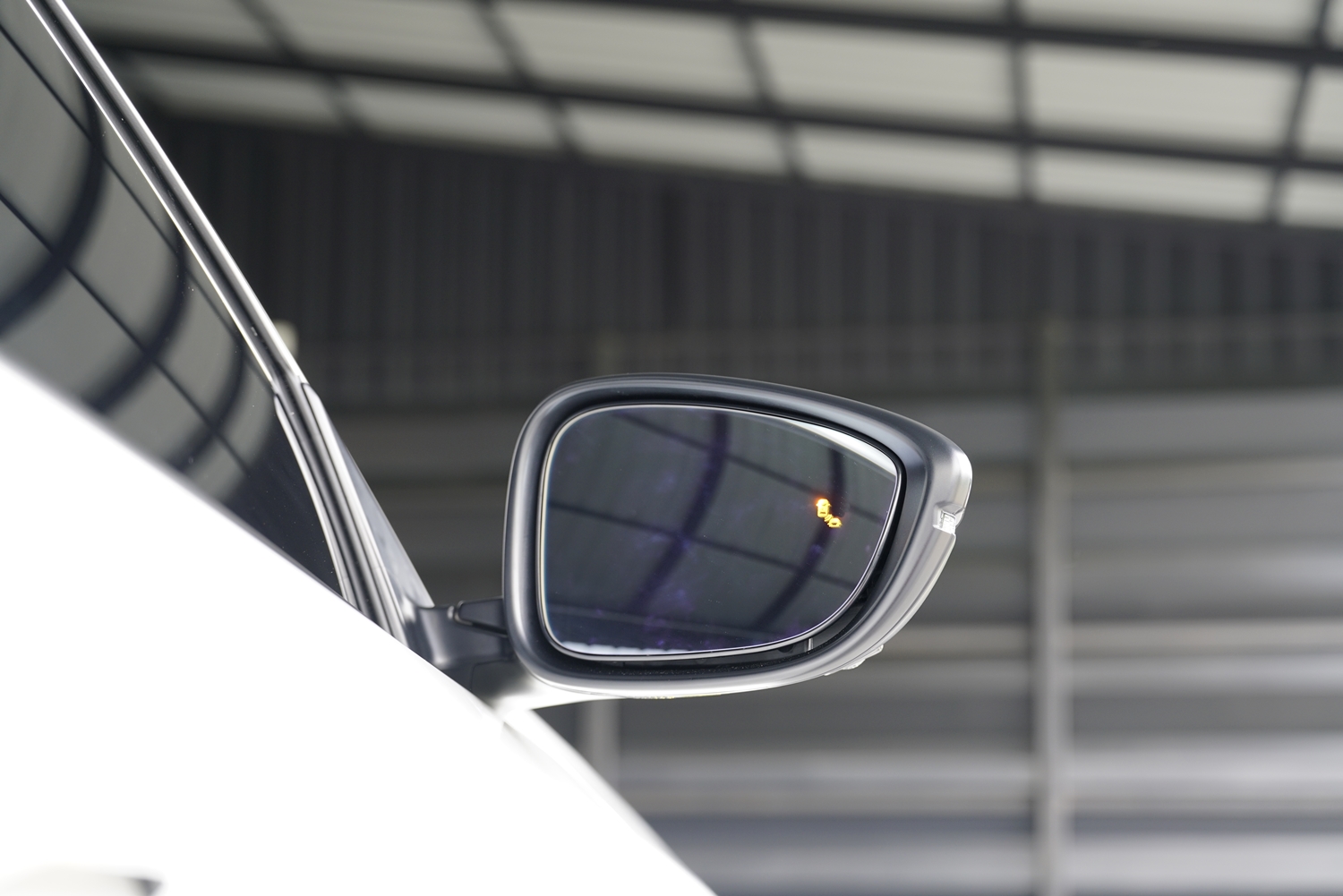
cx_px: 672
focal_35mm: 62
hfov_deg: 32.4
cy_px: 448
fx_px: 2313
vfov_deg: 21.9
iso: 400
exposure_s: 1/80
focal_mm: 62
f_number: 4
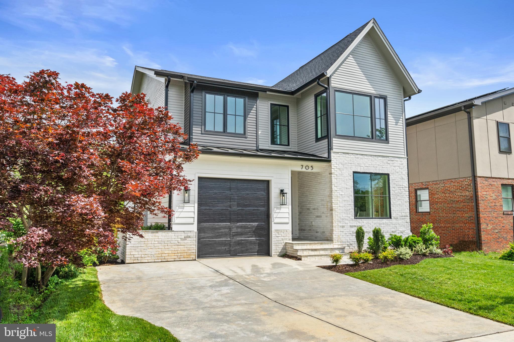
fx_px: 371
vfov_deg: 49.5
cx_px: 257
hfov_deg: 69.4
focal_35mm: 26
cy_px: 171
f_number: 9
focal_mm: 26
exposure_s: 1/1250
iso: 500
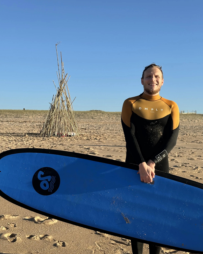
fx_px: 405
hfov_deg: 28.1
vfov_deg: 34.7
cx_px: 108
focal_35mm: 54
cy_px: 123
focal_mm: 6.86
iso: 64
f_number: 1.78
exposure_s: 1/2667
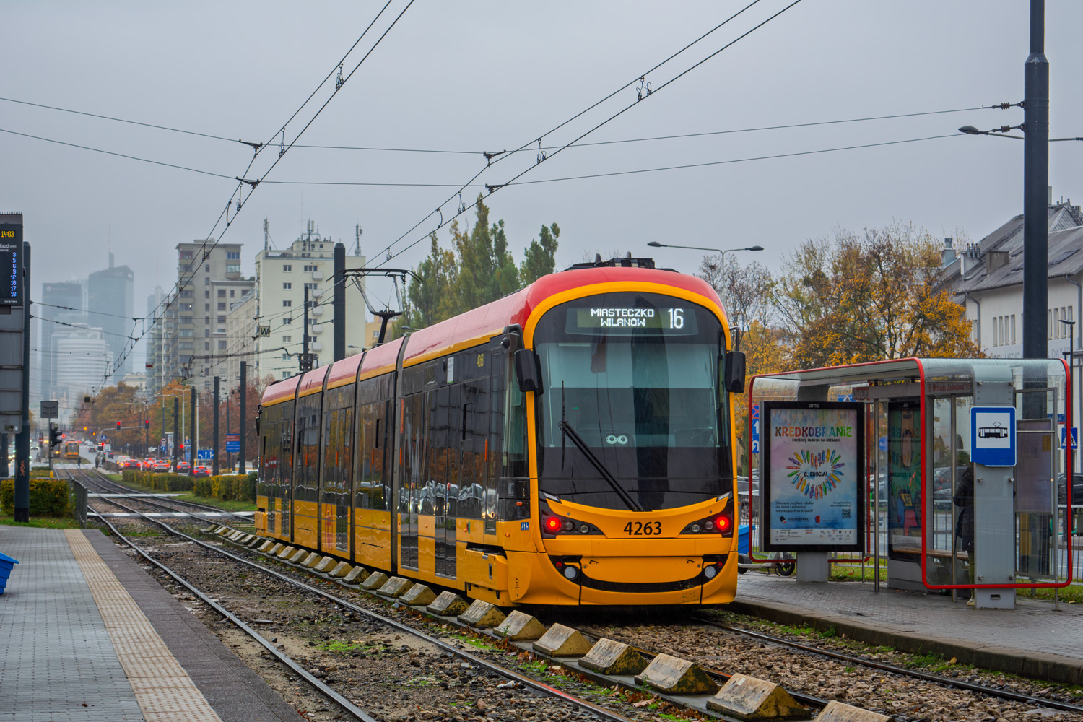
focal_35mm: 82
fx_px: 2482
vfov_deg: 16.6
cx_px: 542
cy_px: 361
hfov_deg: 24.6
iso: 160
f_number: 5.6
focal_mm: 55
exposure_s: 1/80
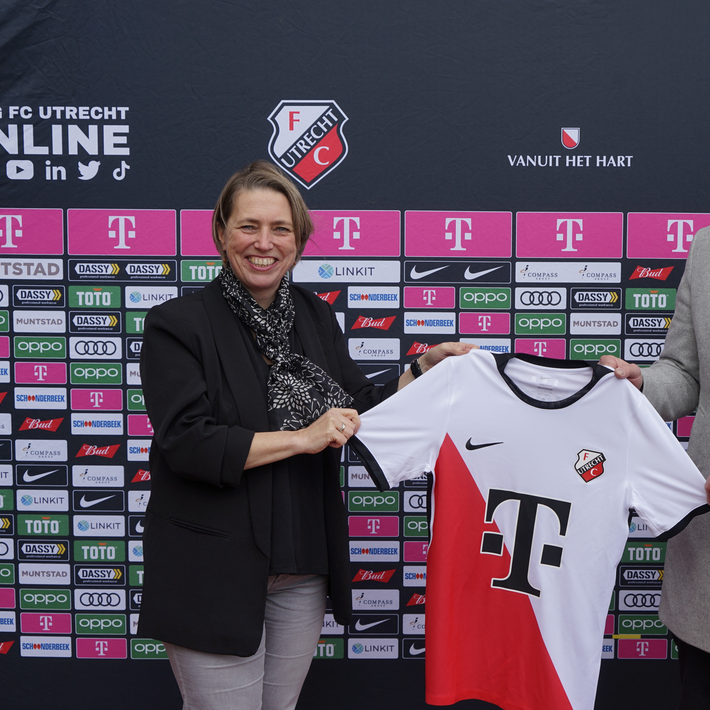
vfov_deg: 29.1
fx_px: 1369
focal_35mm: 59
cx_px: 508
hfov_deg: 28.8
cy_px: 356
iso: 100
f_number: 8
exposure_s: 1/125
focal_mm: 46
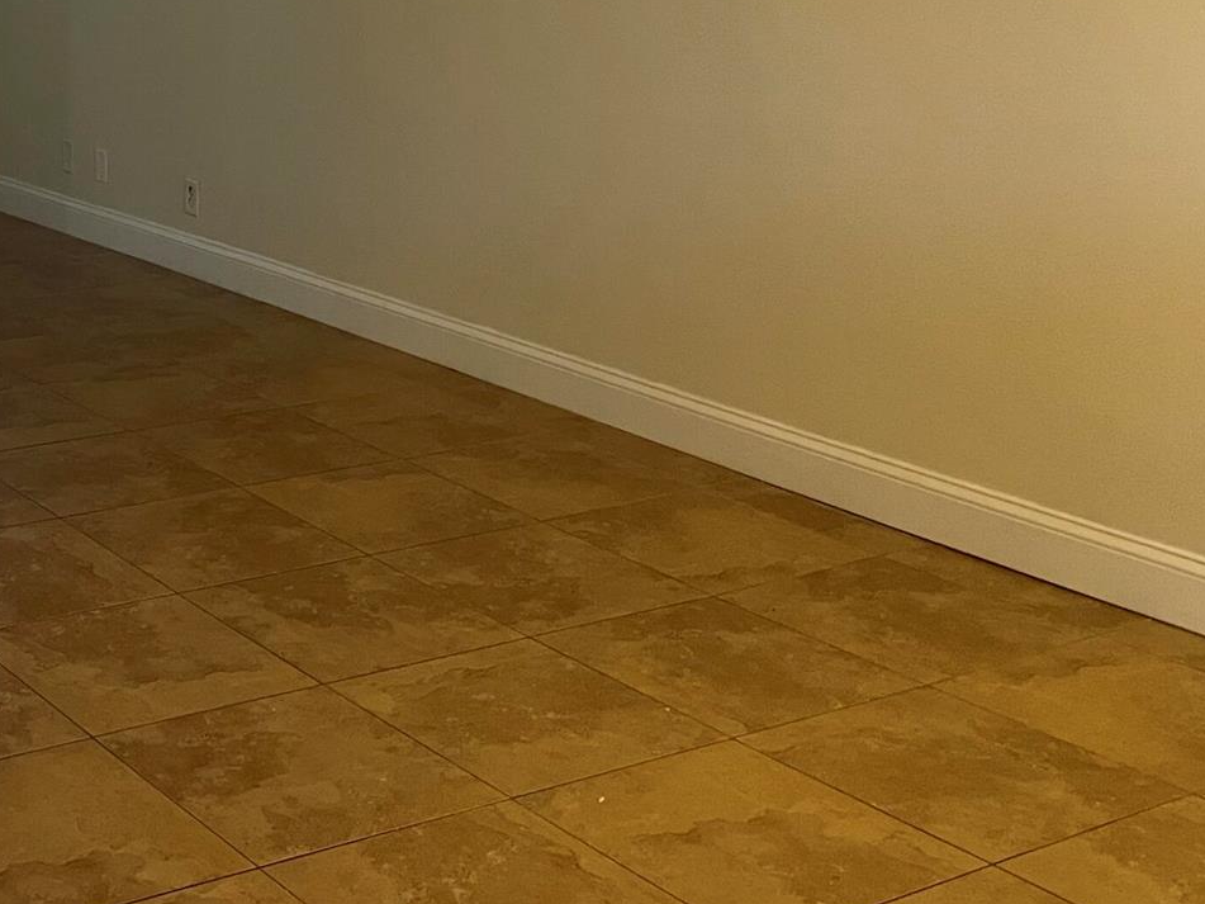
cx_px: -28
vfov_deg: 24.7
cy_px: -38
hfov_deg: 31.5
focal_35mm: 56
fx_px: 1949
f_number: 1.6
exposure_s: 1/60
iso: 160
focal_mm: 4.2
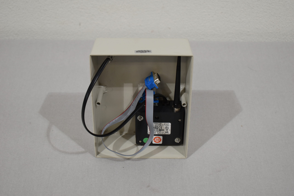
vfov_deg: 22.6
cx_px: 147
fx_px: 490
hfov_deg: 33.4
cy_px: 98
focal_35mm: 60
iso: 400
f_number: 5.6
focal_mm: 40
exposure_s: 1/125
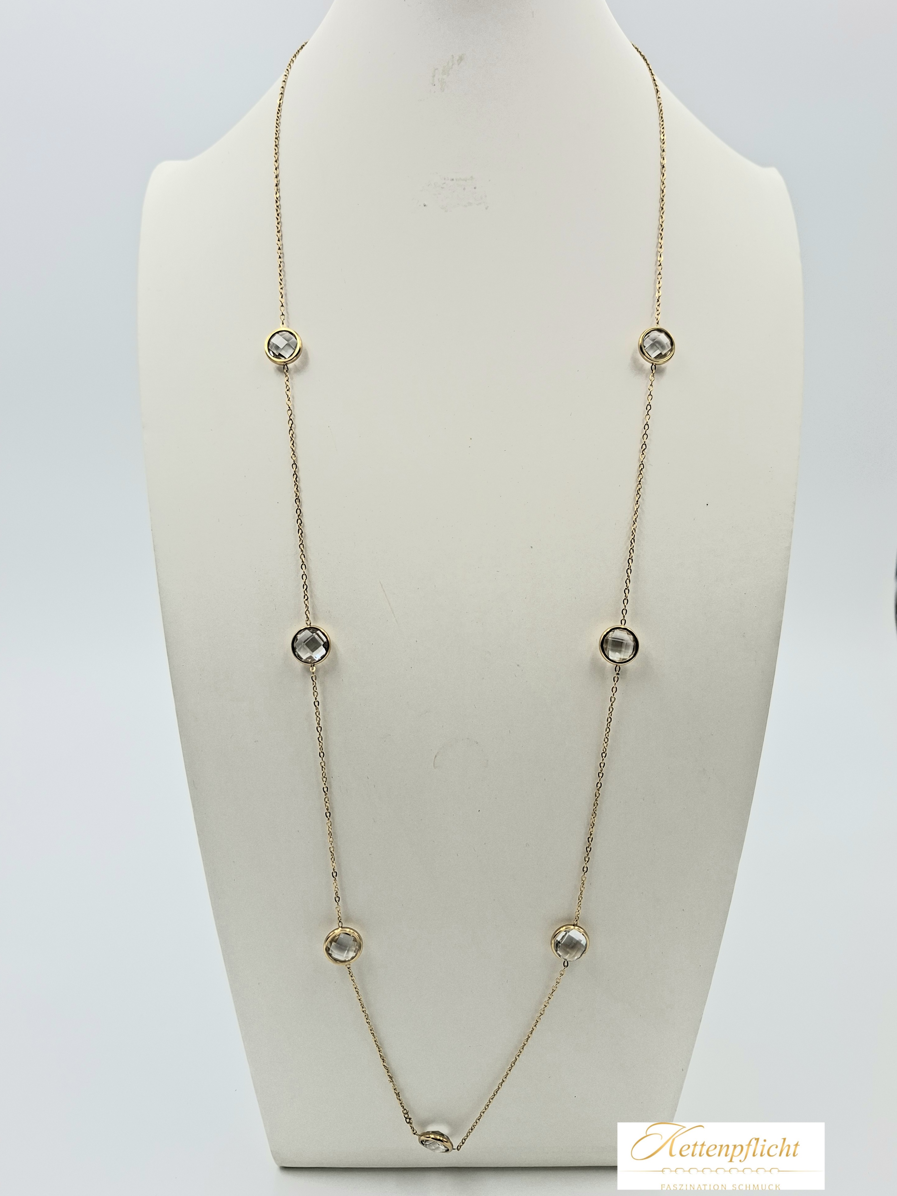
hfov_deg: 58.9
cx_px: 448
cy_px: 598
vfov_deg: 73.9
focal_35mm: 23
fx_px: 795
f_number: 1.8
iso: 50
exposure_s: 1/357
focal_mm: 5.54
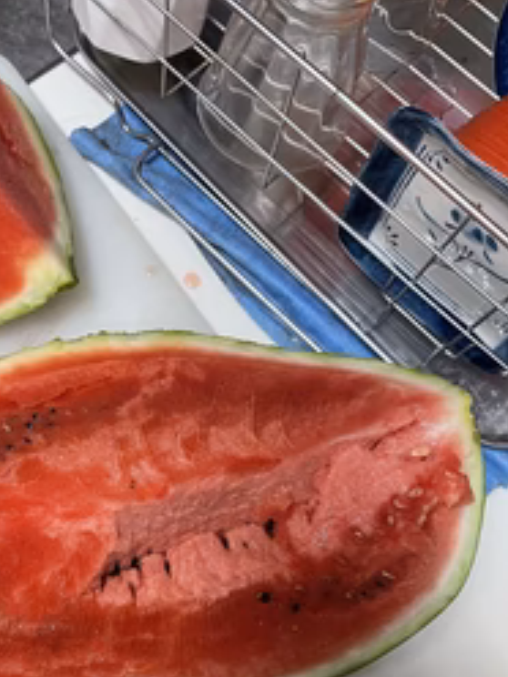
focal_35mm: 42
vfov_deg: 44.0
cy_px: 461
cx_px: 126
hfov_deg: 33.6
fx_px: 822
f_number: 1.6
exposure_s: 1/50
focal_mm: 4.2
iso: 160
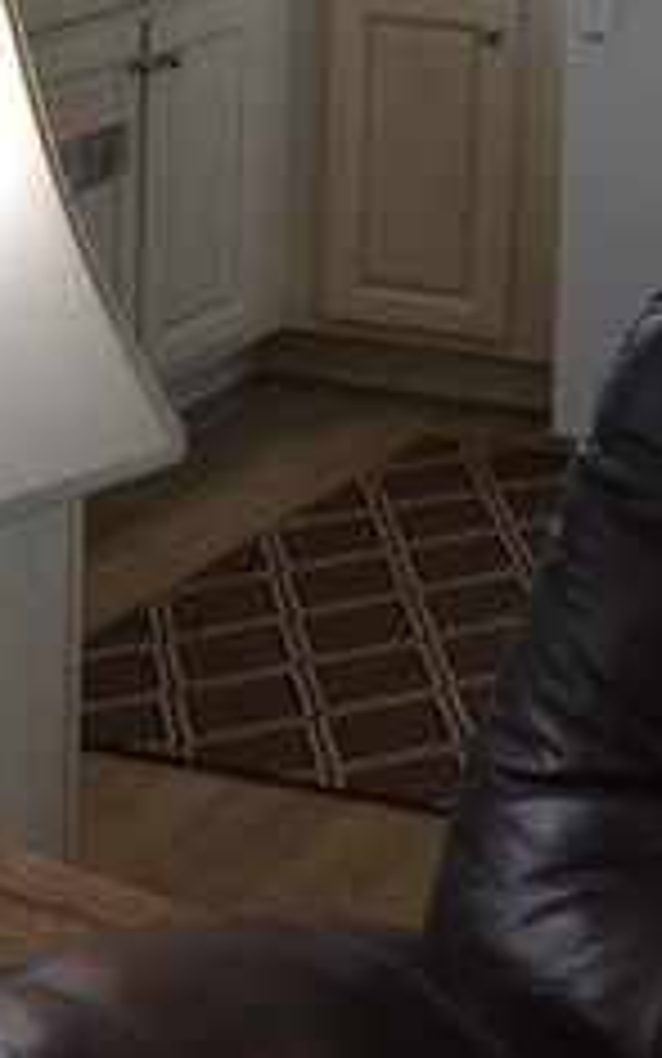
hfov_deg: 9.3
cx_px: 95
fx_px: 4068
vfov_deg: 14.4
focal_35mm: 141
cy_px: -176
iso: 400
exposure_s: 1/125
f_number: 3.5
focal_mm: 20
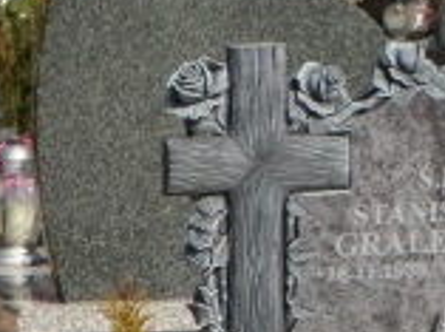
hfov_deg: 8.2
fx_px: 2988
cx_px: -394
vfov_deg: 6.2
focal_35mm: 233
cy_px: 596
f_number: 4.5
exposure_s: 1/1000
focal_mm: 10.11
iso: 100
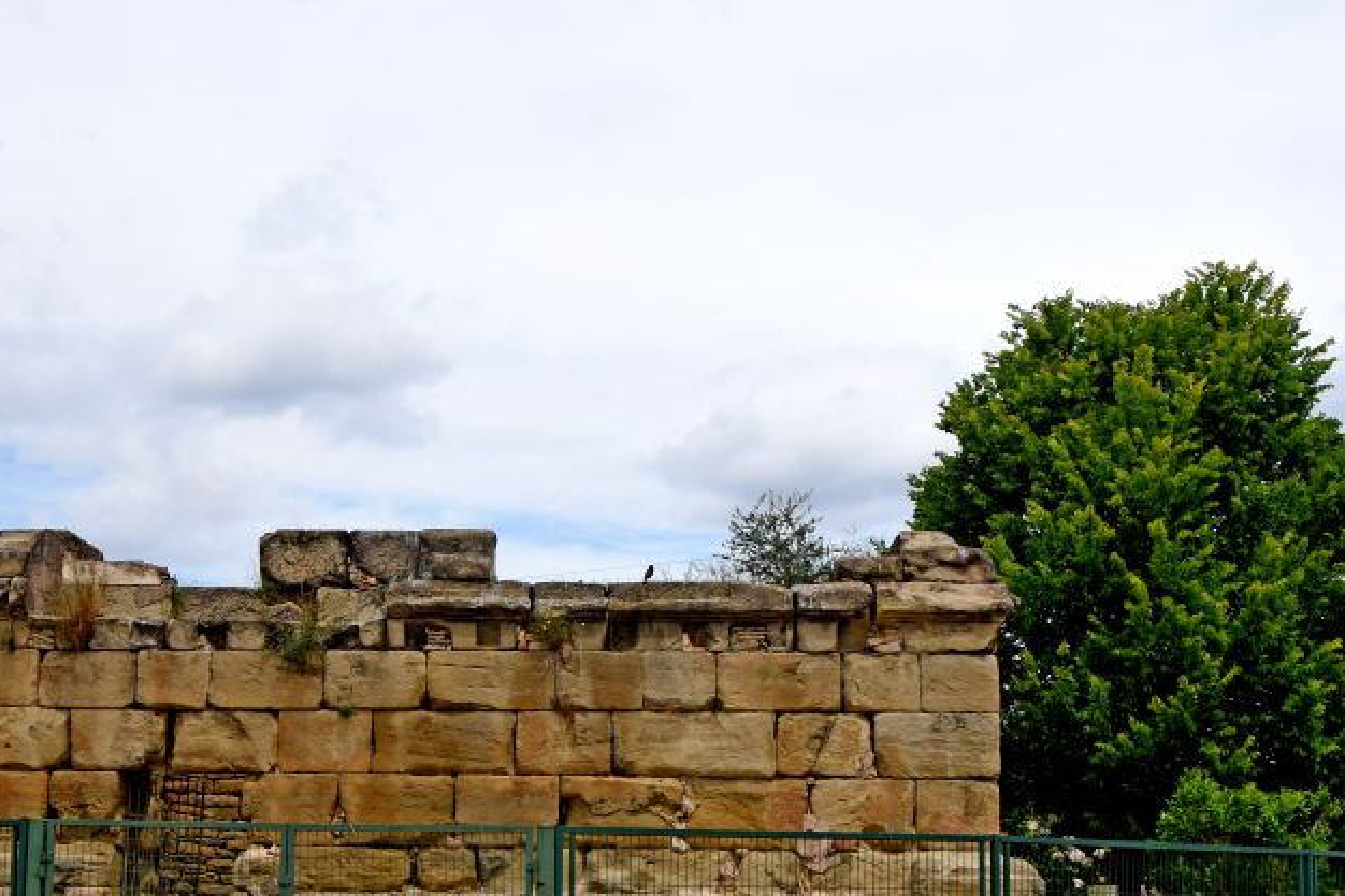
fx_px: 2017
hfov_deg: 36.7
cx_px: 503
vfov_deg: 24.9
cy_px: 602
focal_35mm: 54
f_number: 11
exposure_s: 1/400
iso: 200
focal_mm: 22
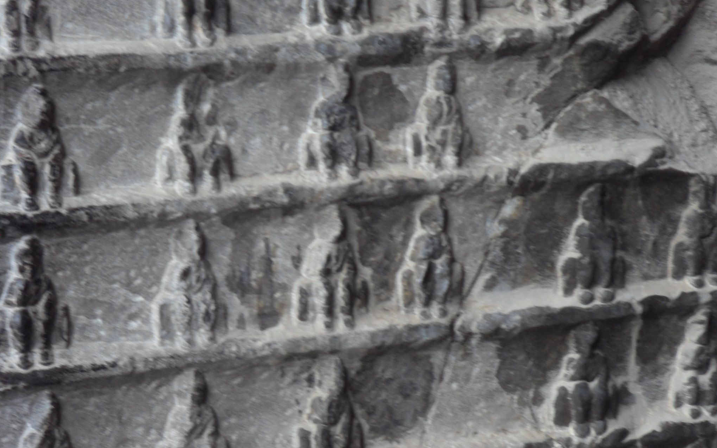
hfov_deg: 16.7
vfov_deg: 10.5
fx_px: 2443
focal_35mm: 125
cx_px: 361
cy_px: 239
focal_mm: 19.8
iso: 200
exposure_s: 1/30
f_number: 4.5
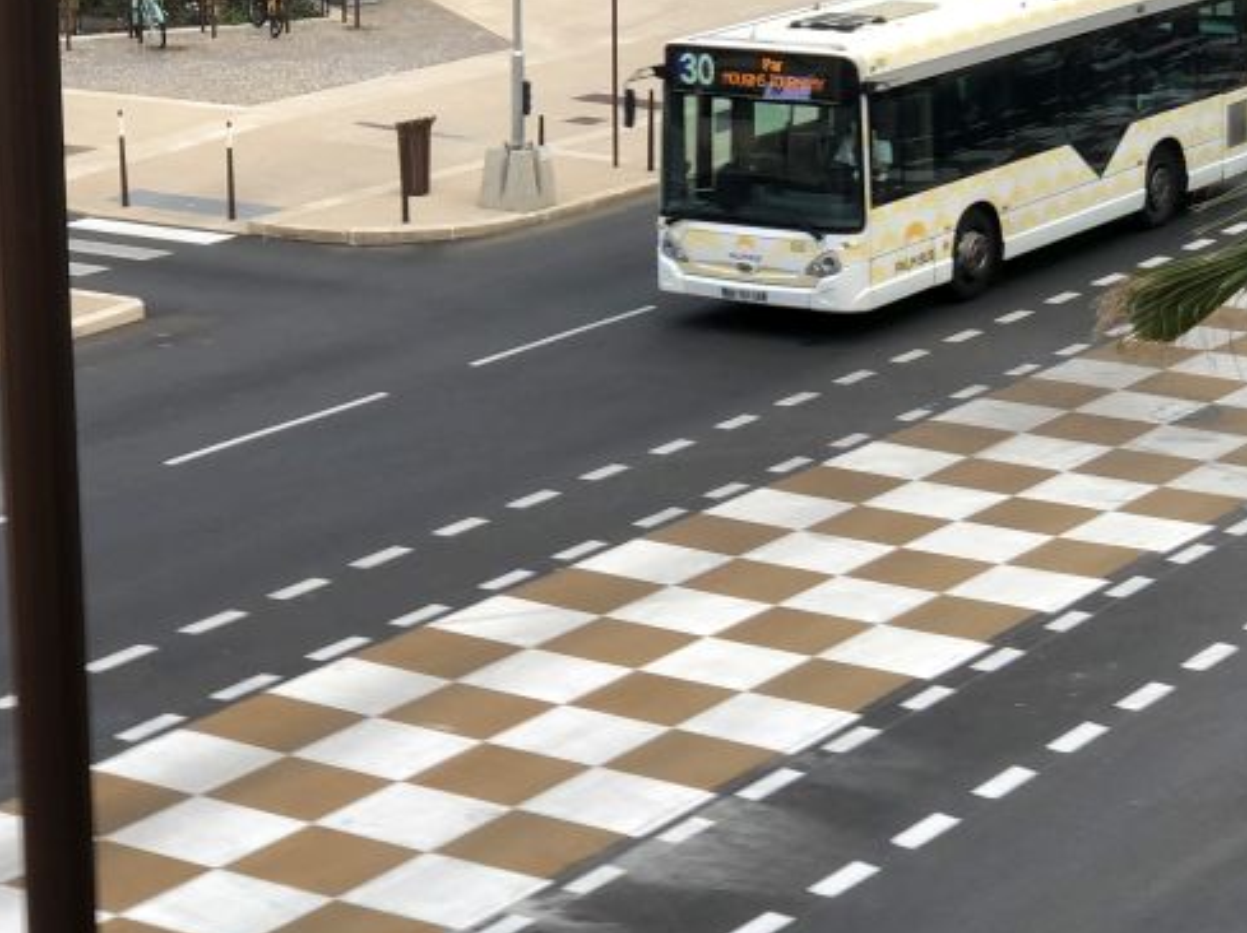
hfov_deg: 18.1
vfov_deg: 13.5
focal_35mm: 109
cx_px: 689
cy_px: 308
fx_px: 3924
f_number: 2.4
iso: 16
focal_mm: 6
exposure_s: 1/100
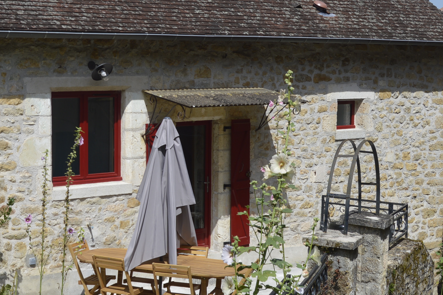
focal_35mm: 69
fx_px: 848
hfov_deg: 28.5
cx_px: 79
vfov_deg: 19.7
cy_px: 133
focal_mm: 24
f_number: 8
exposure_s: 1/250
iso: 100
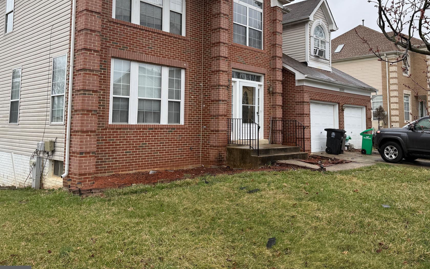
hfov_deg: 61.2
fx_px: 363
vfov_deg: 40.1
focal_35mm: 31
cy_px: 90
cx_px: 229
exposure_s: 1/559
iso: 80
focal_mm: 6.76
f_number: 1.78
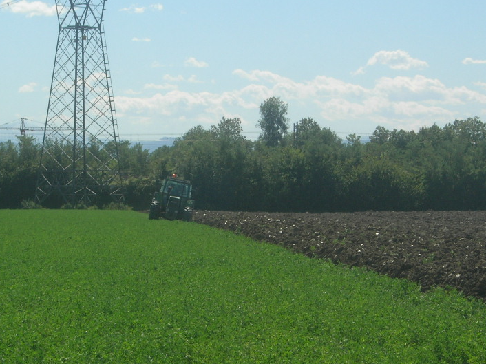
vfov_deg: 9.0
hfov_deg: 12.0
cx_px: 199
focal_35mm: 164
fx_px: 2302
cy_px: 191
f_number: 8.2
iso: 64
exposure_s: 1/260
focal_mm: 23.4
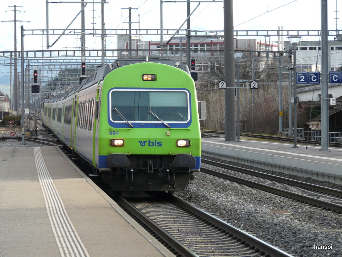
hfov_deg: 12.3
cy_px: 128
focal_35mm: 161
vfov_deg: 9.2
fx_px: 1591
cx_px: 171
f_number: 4
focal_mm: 26.4
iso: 100
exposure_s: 1/200
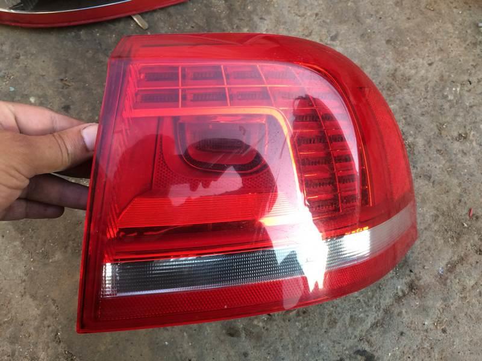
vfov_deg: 48.2
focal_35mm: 29
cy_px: 180
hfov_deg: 61.7
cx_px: 241
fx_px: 404
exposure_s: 1/40
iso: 32
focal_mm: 4.15
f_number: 2.2
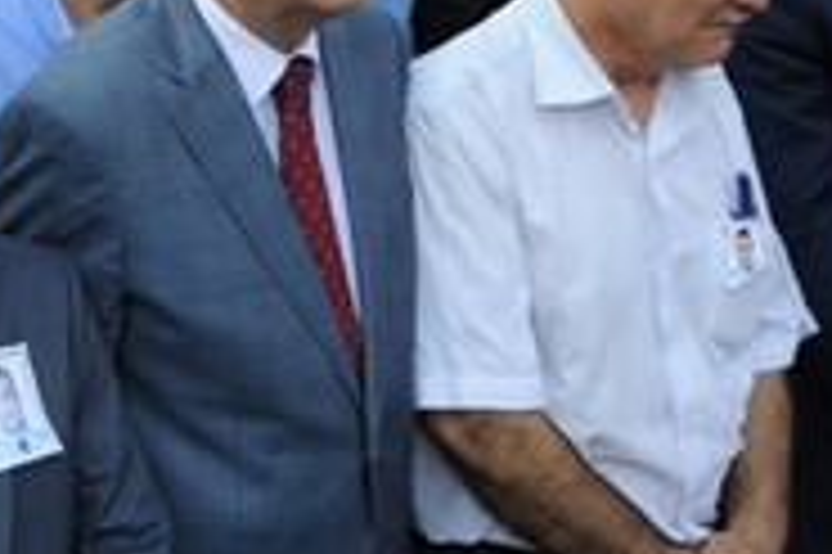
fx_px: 2009
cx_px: -261
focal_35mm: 87
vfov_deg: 14.9
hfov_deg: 21.1
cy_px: -203
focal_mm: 24
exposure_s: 1/125
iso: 400
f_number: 8
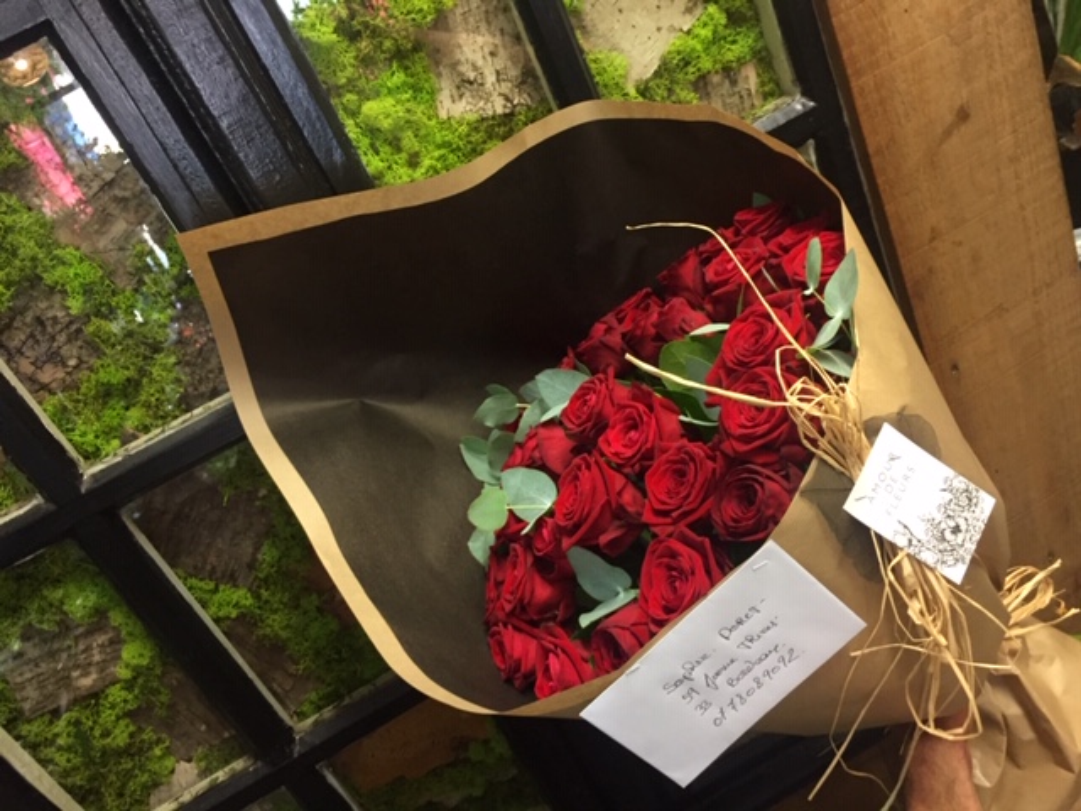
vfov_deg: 48.2
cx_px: 540
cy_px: 406
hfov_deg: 61.7
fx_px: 906
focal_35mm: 29
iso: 250
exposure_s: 1/33
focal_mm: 4.15
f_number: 2.2
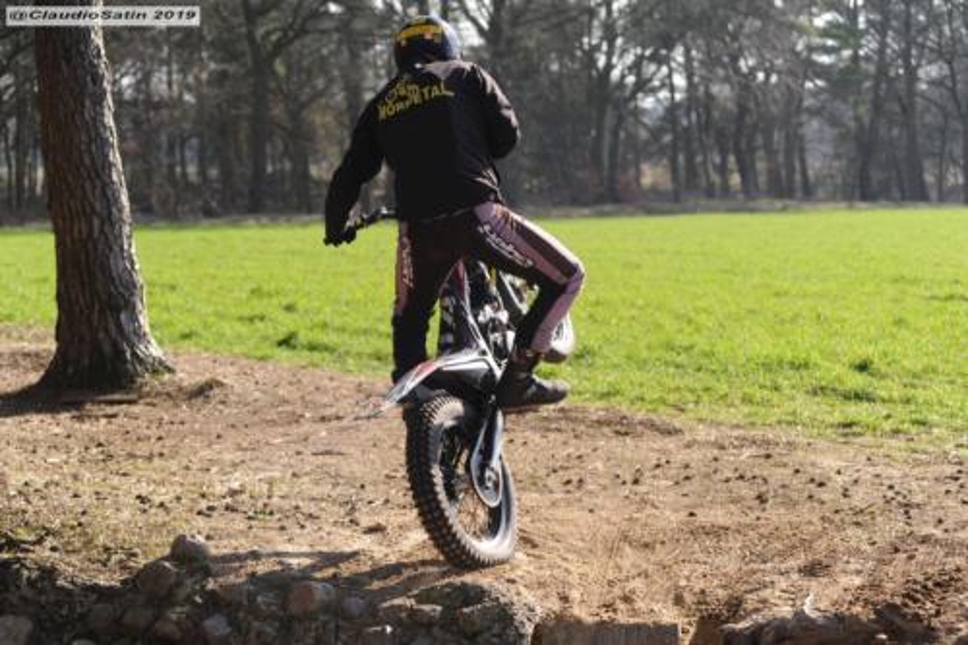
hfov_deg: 25.4
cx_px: 484
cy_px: 322
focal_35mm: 80
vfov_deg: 17.1
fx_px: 2150
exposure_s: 1/800
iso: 250
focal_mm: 80
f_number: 4.5
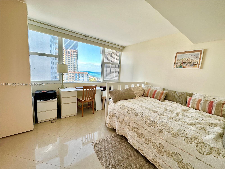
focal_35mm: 14
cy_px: 84
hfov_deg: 102.1
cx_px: 112
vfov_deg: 85.7
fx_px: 91
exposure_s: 1/120
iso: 50
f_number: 2.2
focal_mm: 2.22
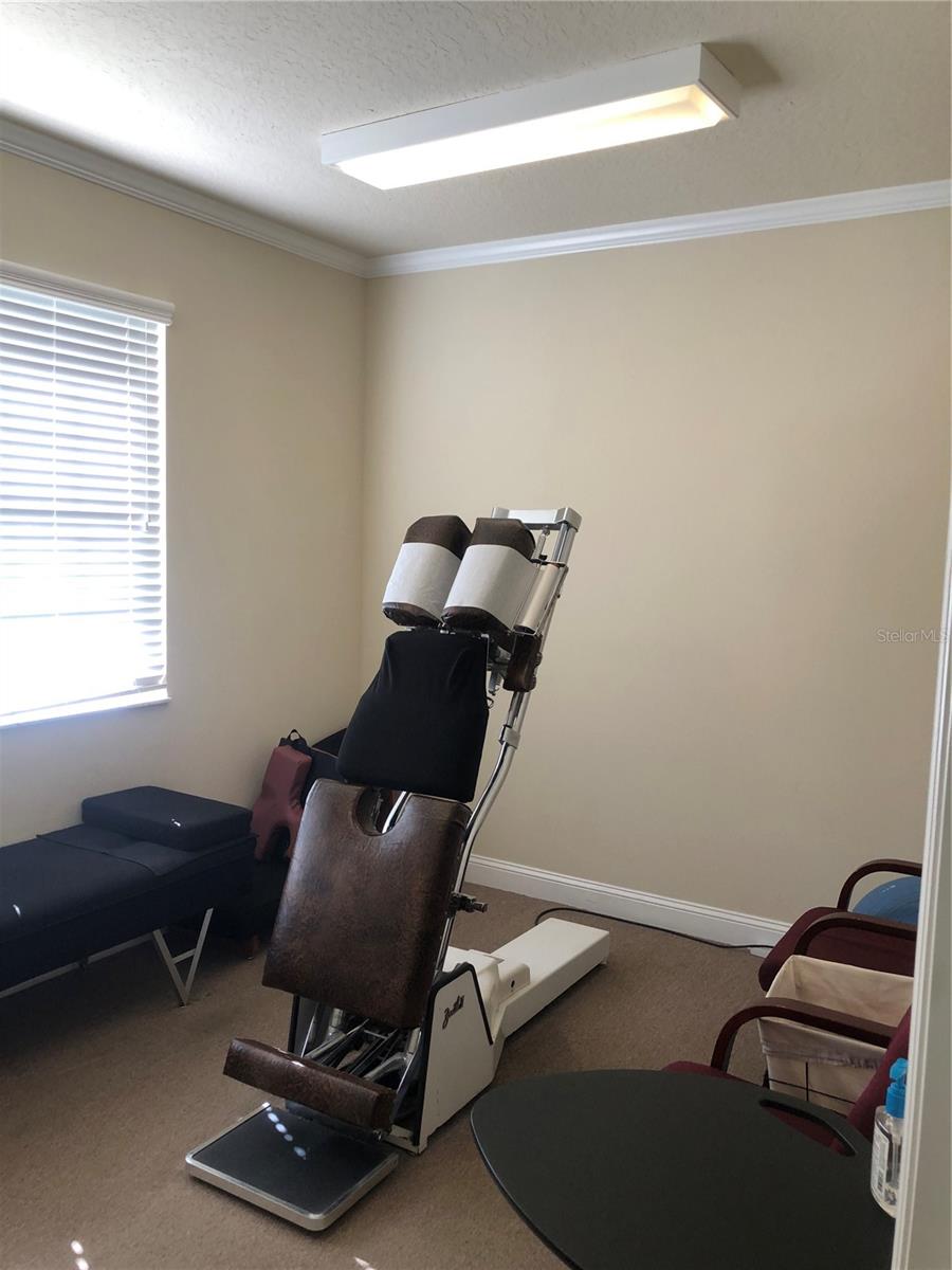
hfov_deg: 49.7
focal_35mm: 28
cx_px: 476
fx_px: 1027
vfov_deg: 63.4
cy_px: 635
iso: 25
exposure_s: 1/40
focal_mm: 3.99
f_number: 1.8
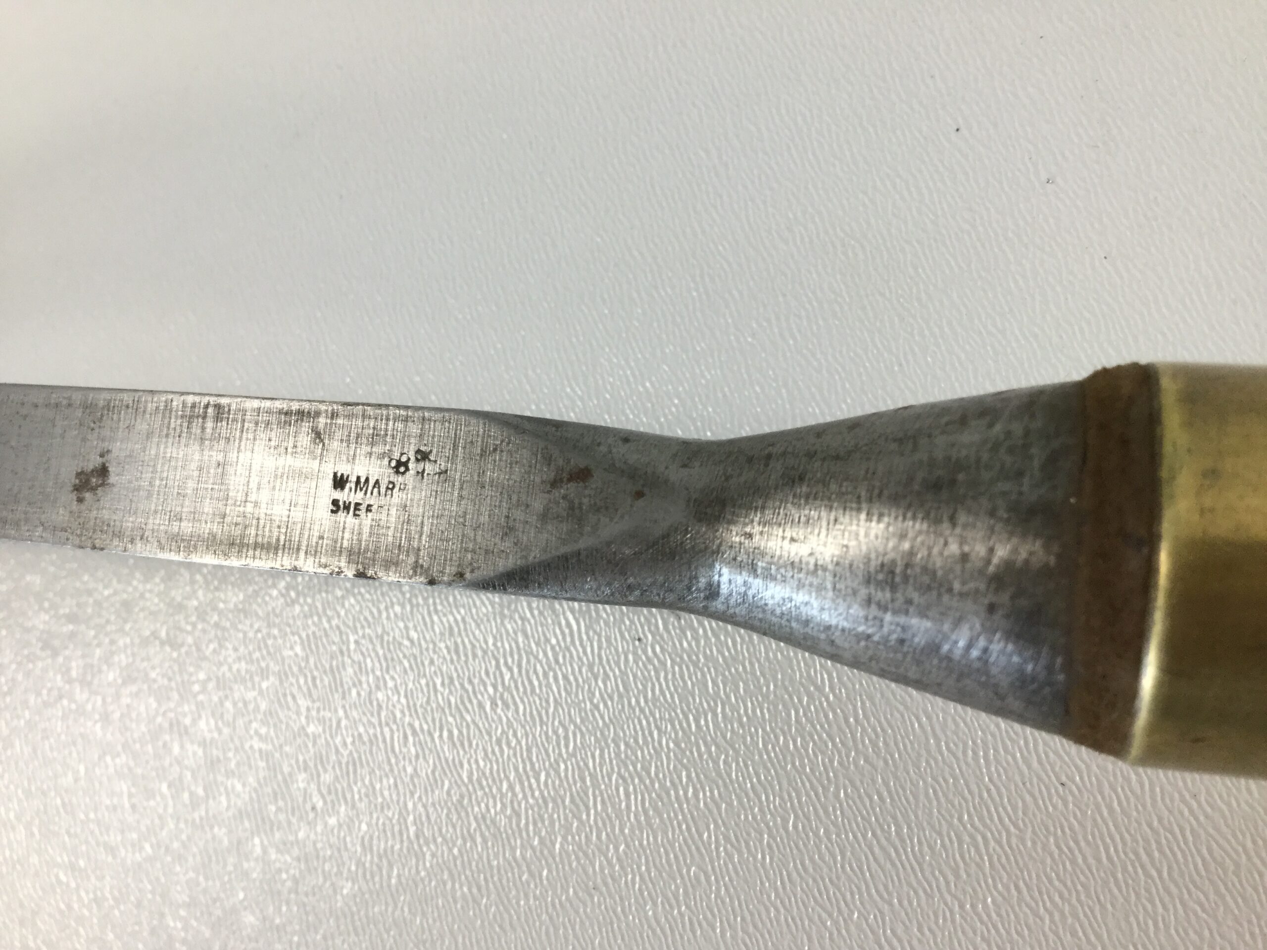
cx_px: 634
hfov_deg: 58.4
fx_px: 1135
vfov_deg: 45.4
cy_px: 475
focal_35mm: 31
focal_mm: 3.3
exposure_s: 1/33
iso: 32
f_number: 2.4
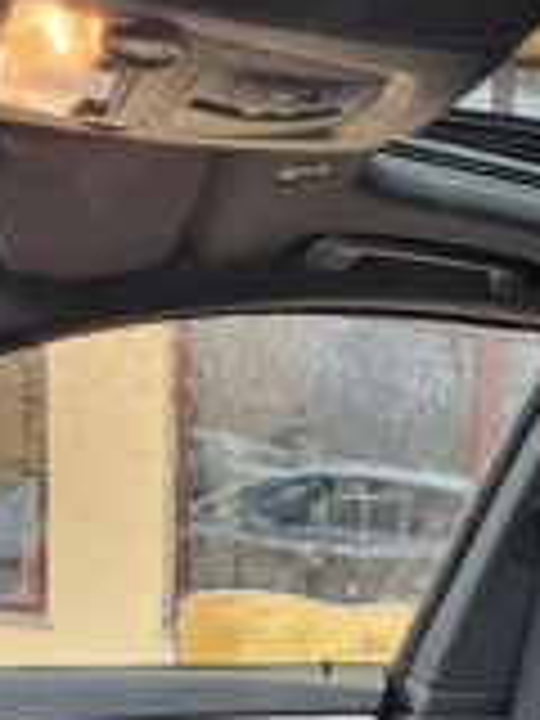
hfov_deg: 21.0
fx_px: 1352
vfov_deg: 26.7
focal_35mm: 65
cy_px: 846
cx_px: 657
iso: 160
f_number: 1.8
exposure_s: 1/50
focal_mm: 5.4
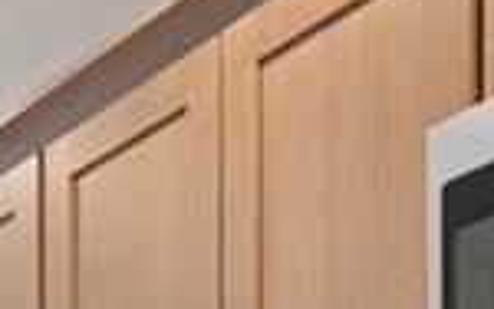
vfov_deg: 9.8
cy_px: 840
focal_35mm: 111
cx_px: -26
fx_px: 1496
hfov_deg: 18.2
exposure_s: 1/2.5
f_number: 11
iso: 50
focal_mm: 16
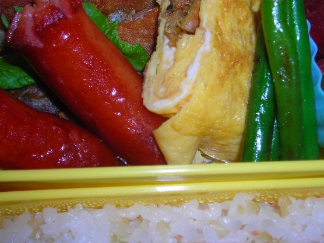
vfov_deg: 24.6
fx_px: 552
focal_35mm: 59
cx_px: 167
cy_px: 71
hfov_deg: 32.7
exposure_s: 1/60.1
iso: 50
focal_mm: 6.8
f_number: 6.6
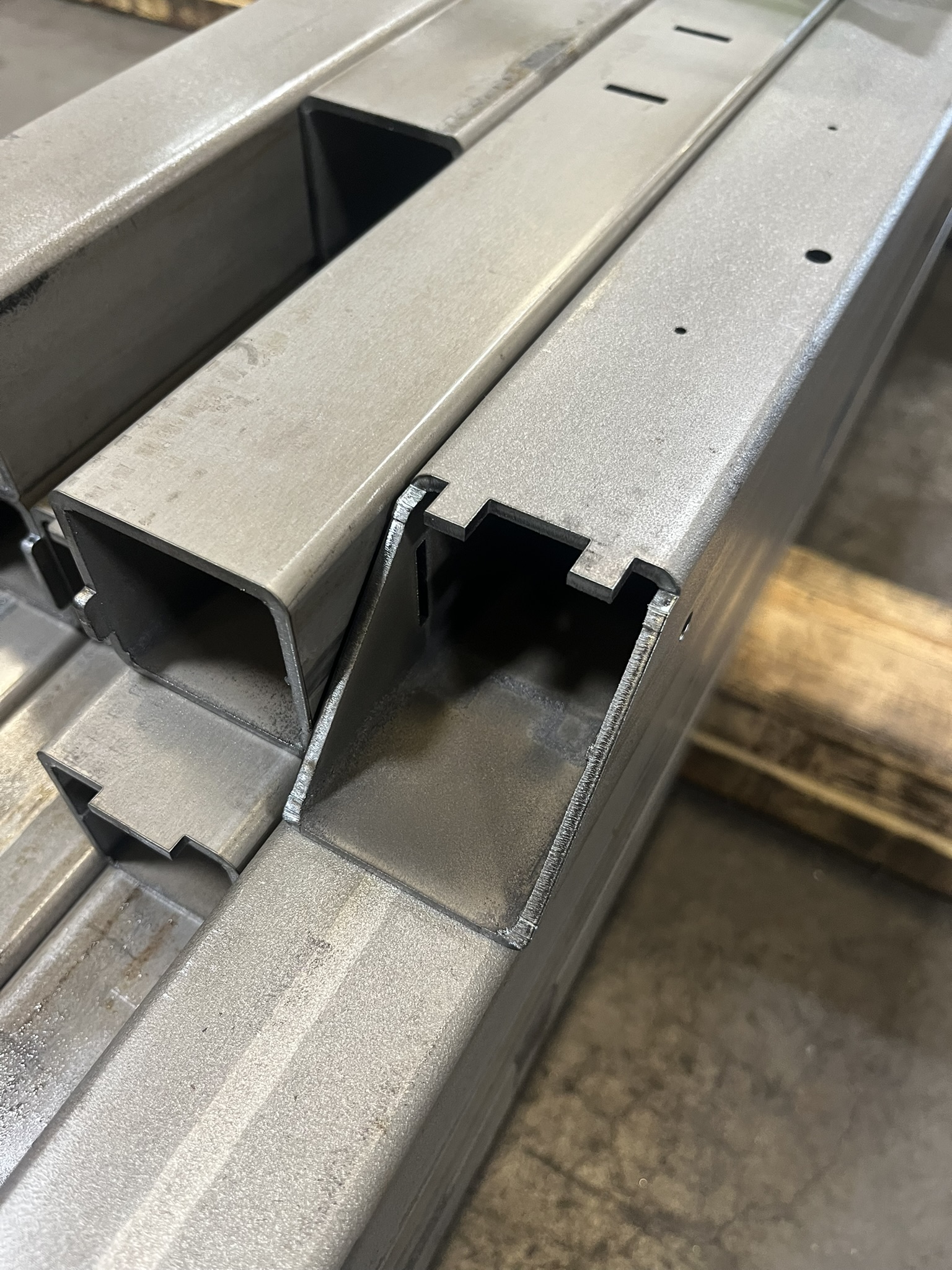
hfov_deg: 53.1
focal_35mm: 26
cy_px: 635
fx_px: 953
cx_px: 476
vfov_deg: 67.3
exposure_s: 1/60
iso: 250
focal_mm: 5.1
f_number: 1.6
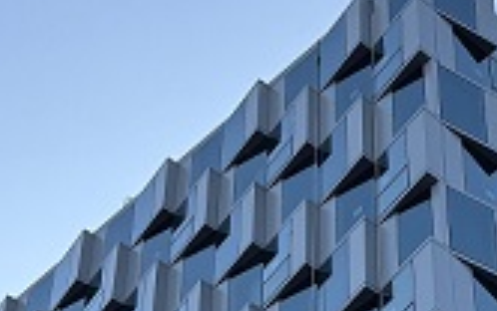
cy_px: 386
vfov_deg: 11.6
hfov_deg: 18.5
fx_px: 1491
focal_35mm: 110
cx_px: 487
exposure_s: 1/1217
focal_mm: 5.96
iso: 50
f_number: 1.6
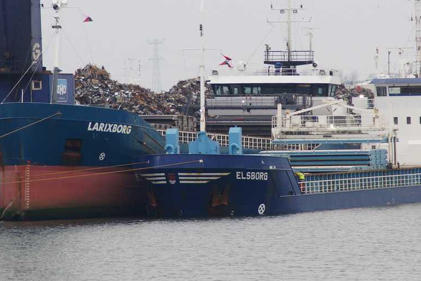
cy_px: 63
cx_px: 239
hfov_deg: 19.1
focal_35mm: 107
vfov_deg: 12.8
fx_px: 1249
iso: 100
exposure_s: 1/80
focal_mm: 45
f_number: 5
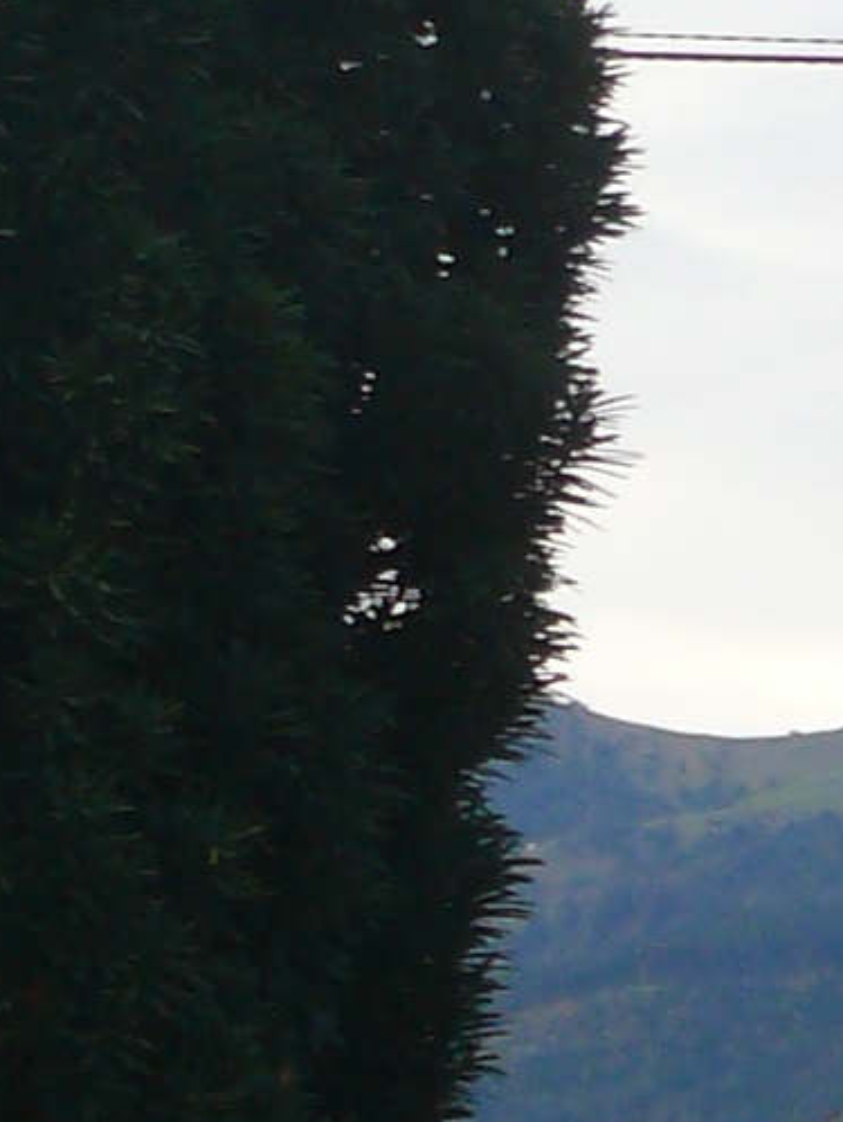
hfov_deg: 5.5
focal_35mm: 263
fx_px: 8529
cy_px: 1668
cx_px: 1837
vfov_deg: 7.4
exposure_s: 1/200
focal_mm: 7.6
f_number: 4
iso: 100
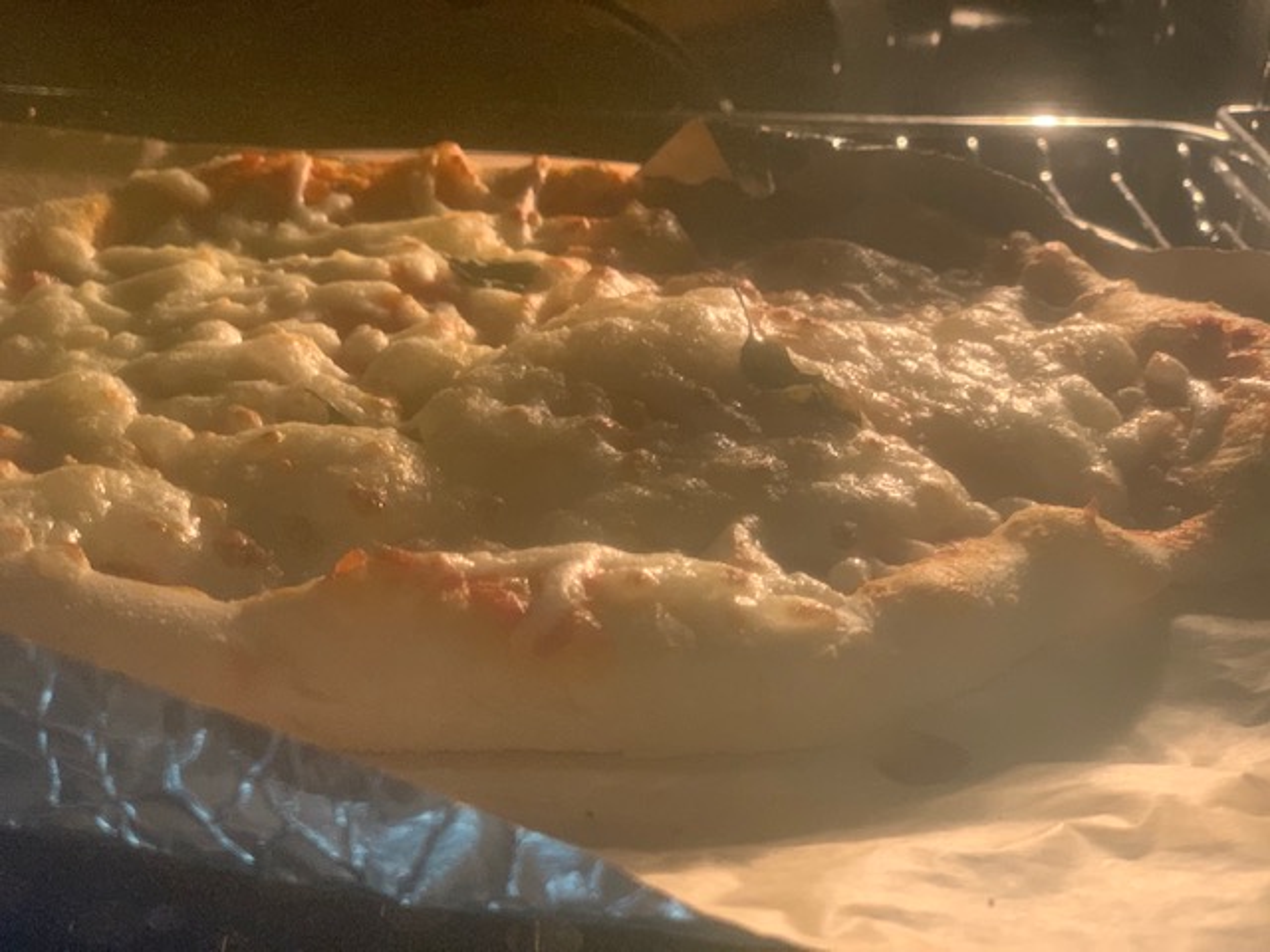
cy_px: 476
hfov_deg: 36.8
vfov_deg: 28.0
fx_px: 1908
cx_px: 635
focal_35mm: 52
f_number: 2.4
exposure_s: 1/50
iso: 320
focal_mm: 6
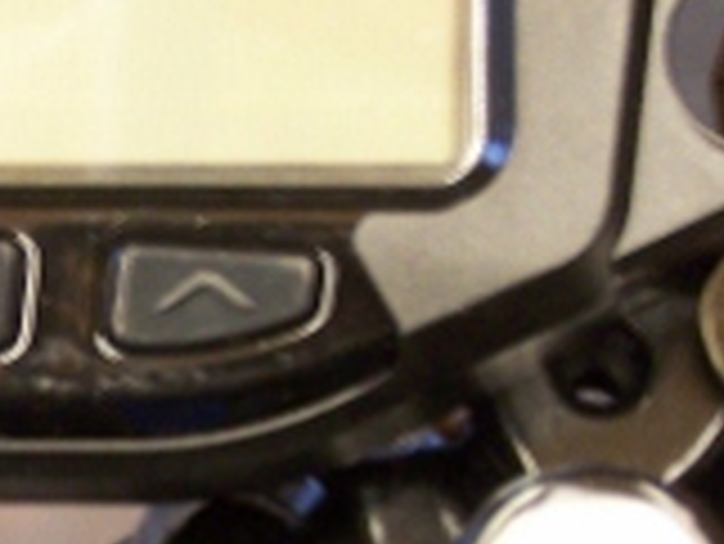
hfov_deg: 6.6
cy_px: 454
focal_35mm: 298
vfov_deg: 5.0
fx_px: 6237
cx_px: -85
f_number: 3.2
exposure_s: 1/8
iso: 140
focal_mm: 12.4
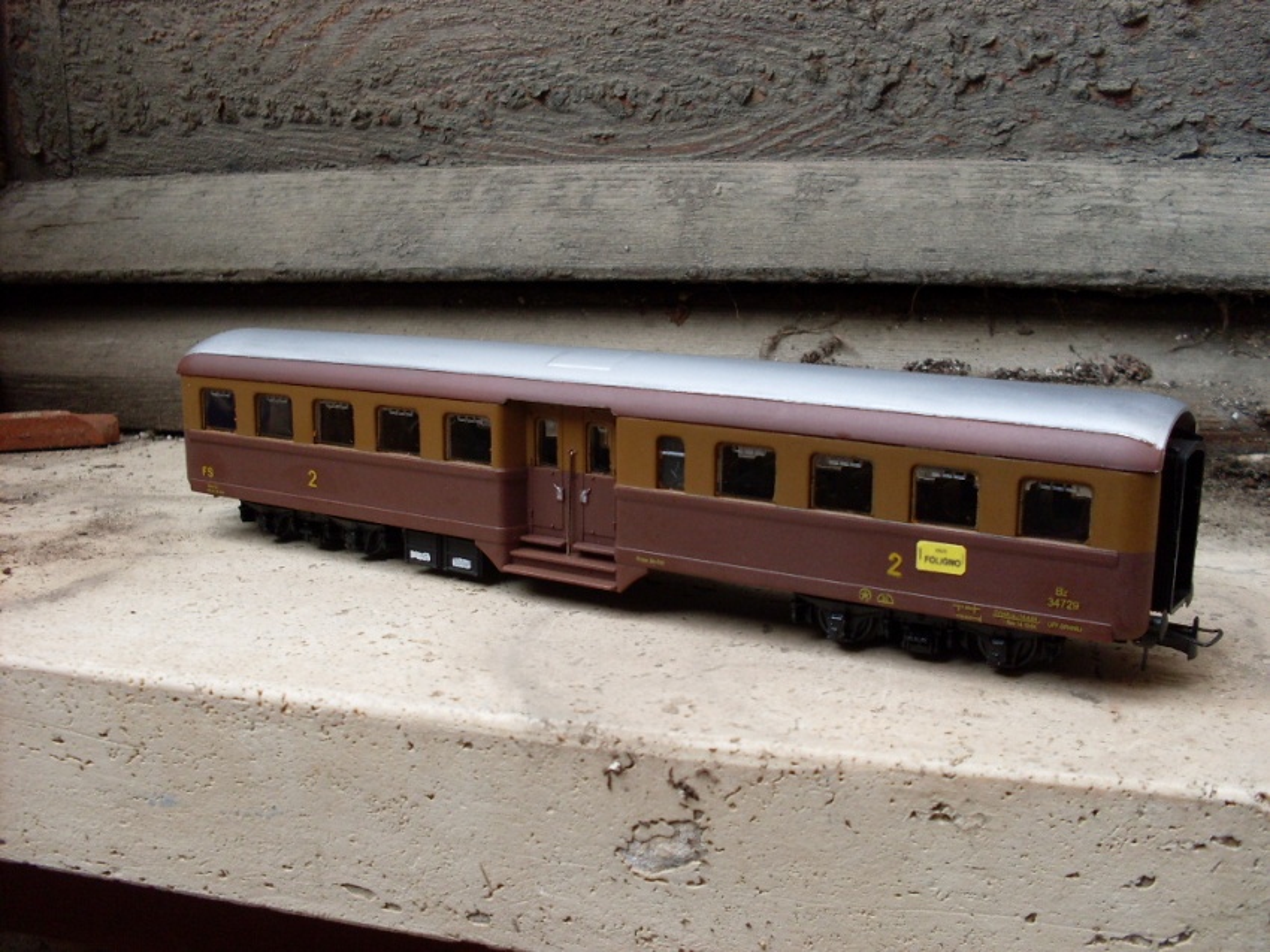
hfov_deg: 49.0
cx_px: 635
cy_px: 476
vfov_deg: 37.7
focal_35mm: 38
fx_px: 1394
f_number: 2.8
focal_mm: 6.3
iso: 80
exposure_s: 1/90
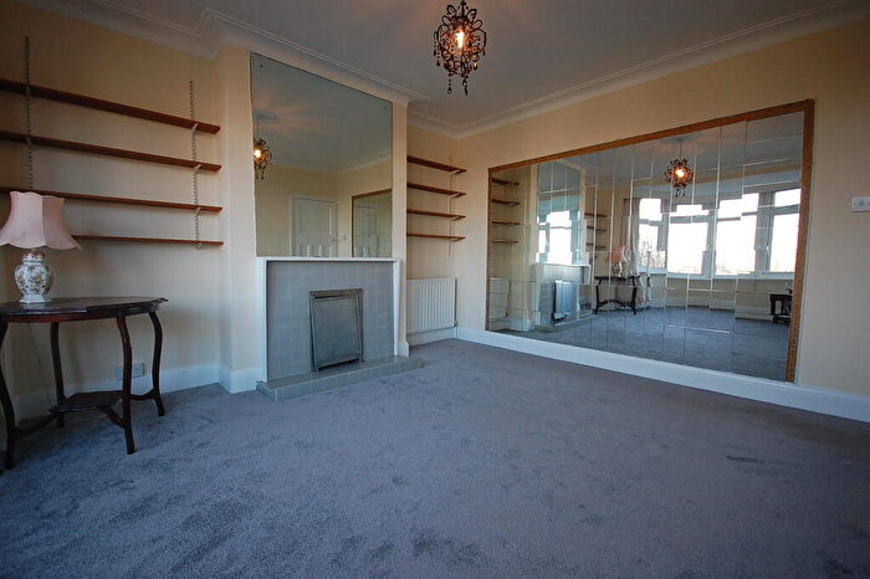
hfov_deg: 100.4
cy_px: 290
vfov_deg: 77.3
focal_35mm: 15
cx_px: 435
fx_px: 362
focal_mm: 10
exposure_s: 1/60
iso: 400
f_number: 4
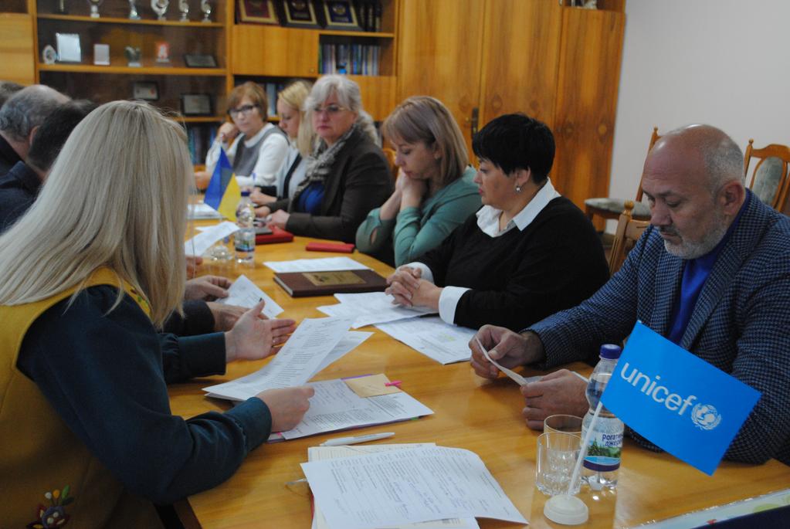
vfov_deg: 34.3
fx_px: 857
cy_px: 264
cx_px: 395
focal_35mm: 39
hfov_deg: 49.5
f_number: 4.2
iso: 900
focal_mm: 26
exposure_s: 1/30
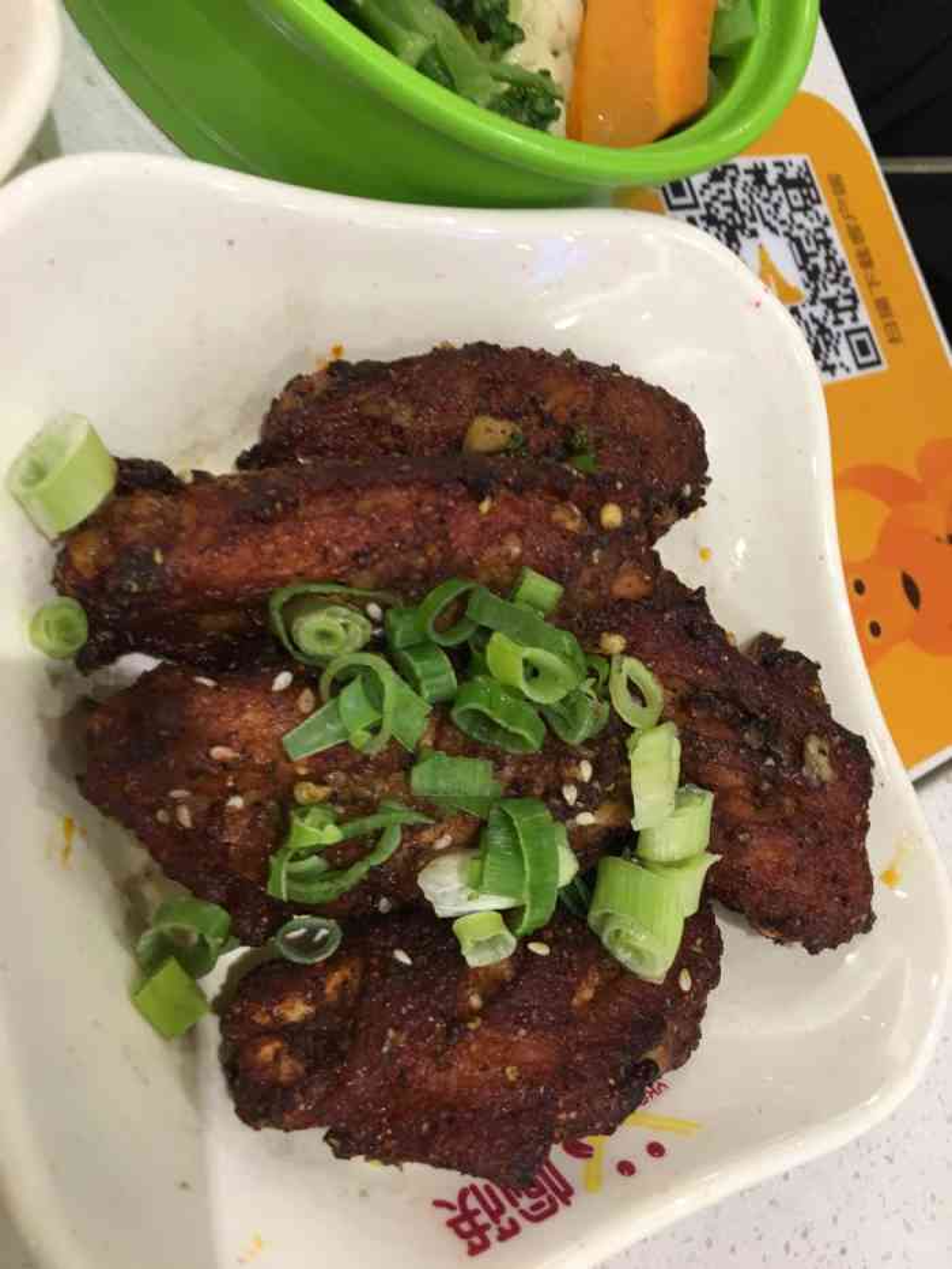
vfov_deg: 61.7
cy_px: 634
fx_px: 1063
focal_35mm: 29
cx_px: 476
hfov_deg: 48.2
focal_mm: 4.15
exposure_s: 1/17
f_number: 2.2
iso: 40
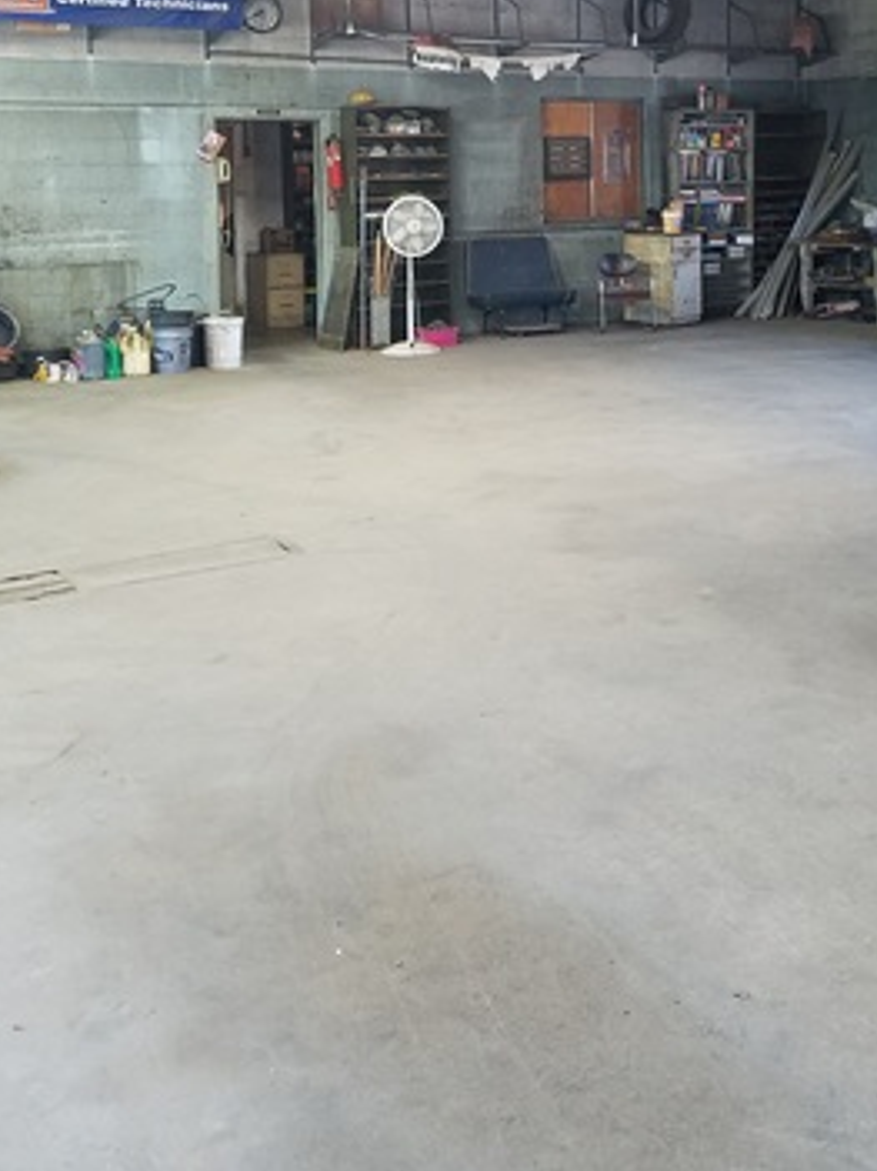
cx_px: 592
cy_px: 247
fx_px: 1453
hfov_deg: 33.3
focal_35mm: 43
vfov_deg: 42.1
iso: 160
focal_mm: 4.2
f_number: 1.7
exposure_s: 1/60
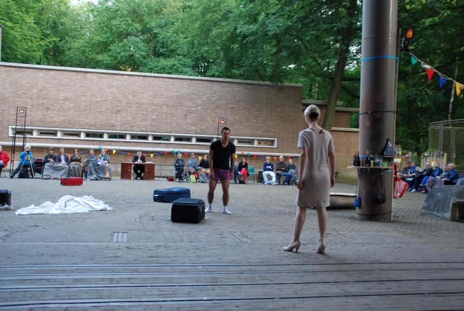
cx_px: 232
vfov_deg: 35.6
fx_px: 484
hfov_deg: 51.2
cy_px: 156
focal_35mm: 38
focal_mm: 25
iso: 1250
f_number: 4
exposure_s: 1/100
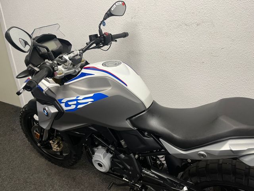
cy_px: 96
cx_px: 127
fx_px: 191
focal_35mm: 26
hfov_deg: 67.3
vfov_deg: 53.1
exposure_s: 1/100
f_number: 1.6
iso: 125
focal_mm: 5.1
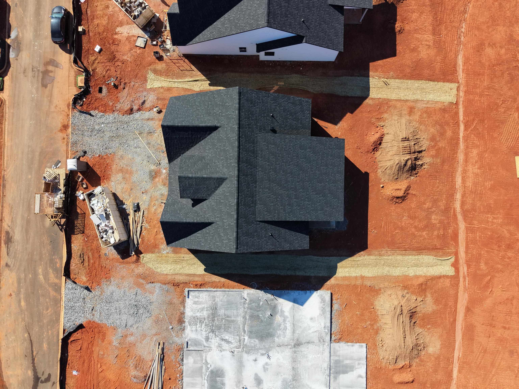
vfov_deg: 56.8
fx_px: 360
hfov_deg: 71.6
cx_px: 260
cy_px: 194
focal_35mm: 24
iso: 290
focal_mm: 8.67
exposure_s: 1/5000
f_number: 1.8
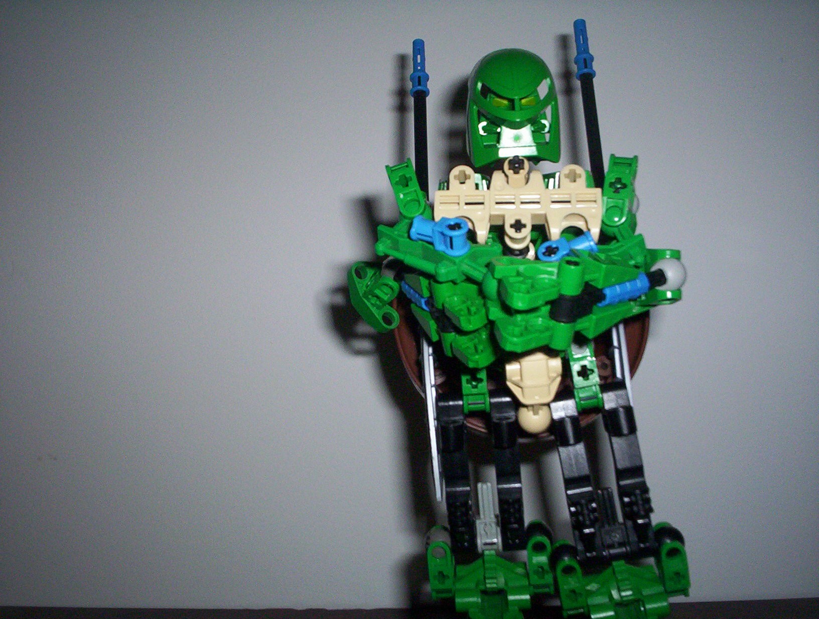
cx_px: 410
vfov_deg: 37.9
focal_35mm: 38
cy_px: 310
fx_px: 901
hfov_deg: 48.9
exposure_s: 1/60
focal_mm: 4.99
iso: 140
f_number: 4.5
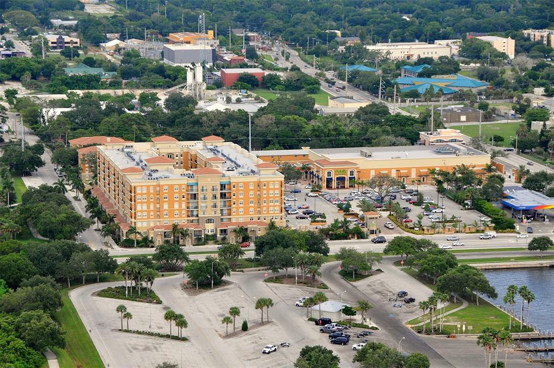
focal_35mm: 112
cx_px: 277
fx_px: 1729
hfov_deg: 18.2
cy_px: 184
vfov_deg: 12.1
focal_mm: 75
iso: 250
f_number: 7.1
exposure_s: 1/200
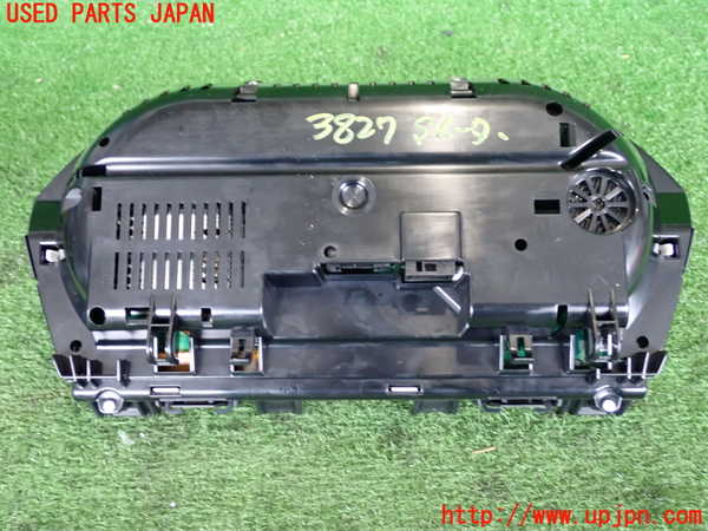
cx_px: 354
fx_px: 777
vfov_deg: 37.7
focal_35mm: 38
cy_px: 266
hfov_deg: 49.0
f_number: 2.7
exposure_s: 1/30
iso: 800
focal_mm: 6.83
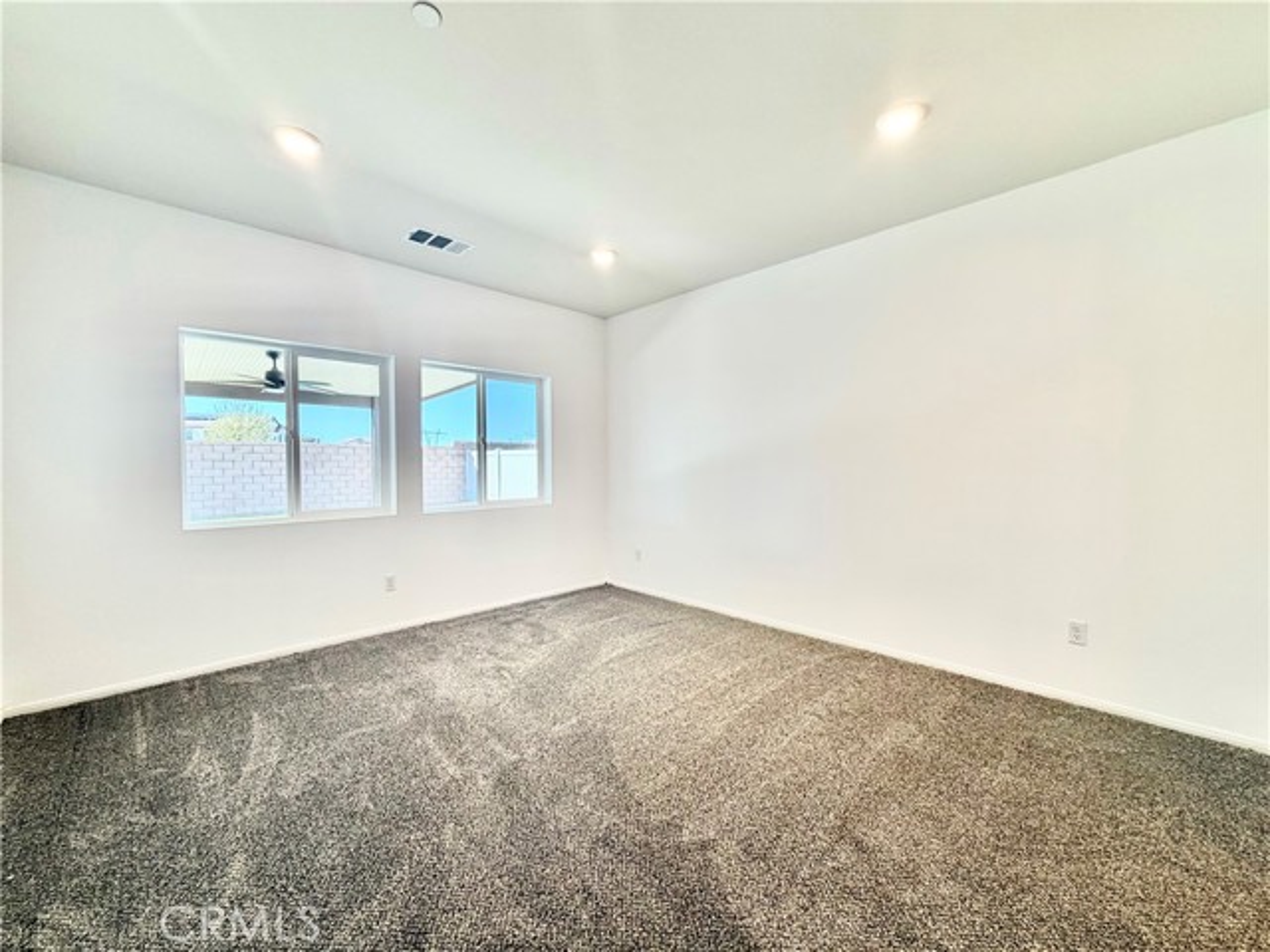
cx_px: 635
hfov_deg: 102.1
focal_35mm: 14
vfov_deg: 85.7
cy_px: 476
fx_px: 514
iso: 80
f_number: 2.2
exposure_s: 1/120
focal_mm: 2.22
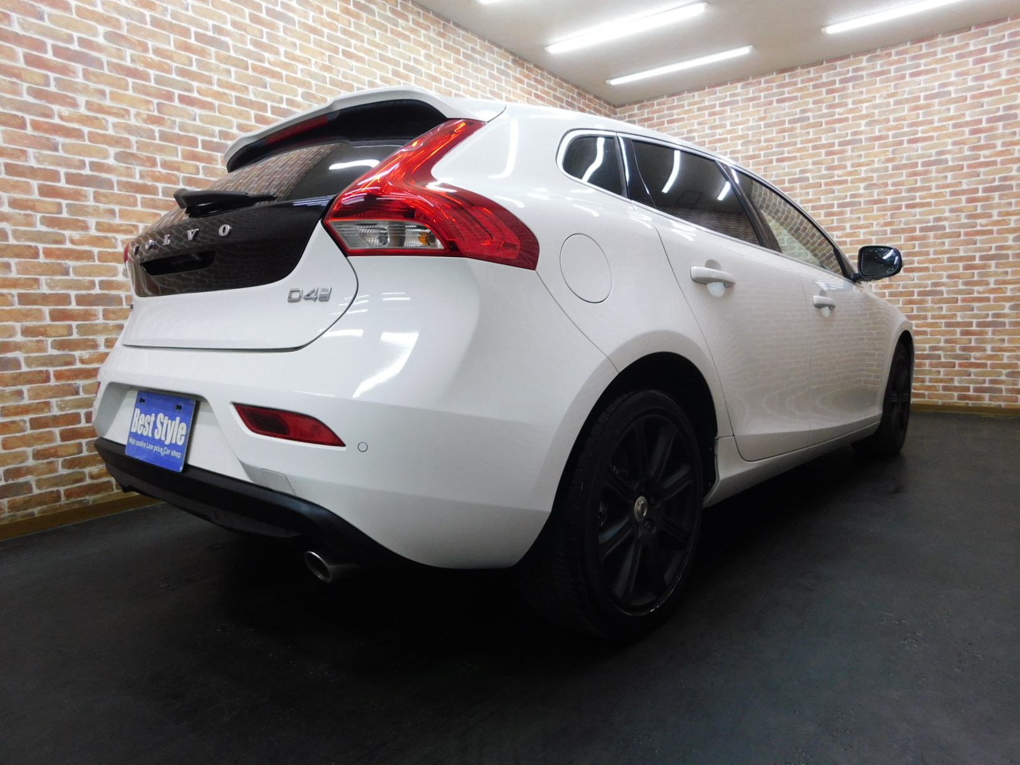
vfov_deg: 58.9
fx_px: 678
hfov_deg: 73.9
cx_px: 510
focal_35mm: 23
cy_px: 382
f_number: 3
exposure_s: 1/30
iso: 220
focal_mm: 4
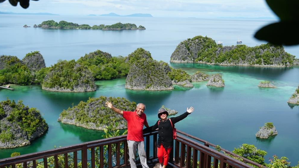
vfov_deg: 26.5
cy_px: 101
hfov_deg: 45.5
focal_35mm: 45
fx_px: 357
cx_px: 150
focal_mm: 28
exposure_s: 1/500
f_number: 5
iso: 100
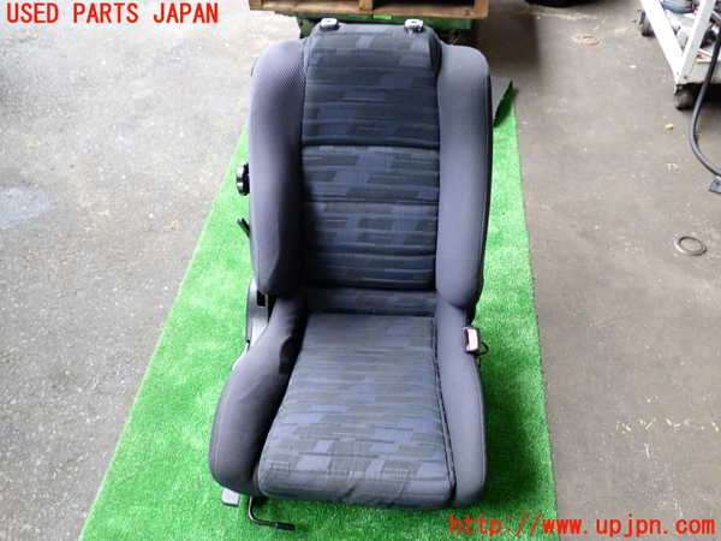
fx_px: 625
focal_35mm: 30
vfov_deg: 46.8
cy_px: 270
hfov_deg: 60.0
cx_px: 360
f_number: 2.3
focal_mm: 5.4
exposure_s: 1/80
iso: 200
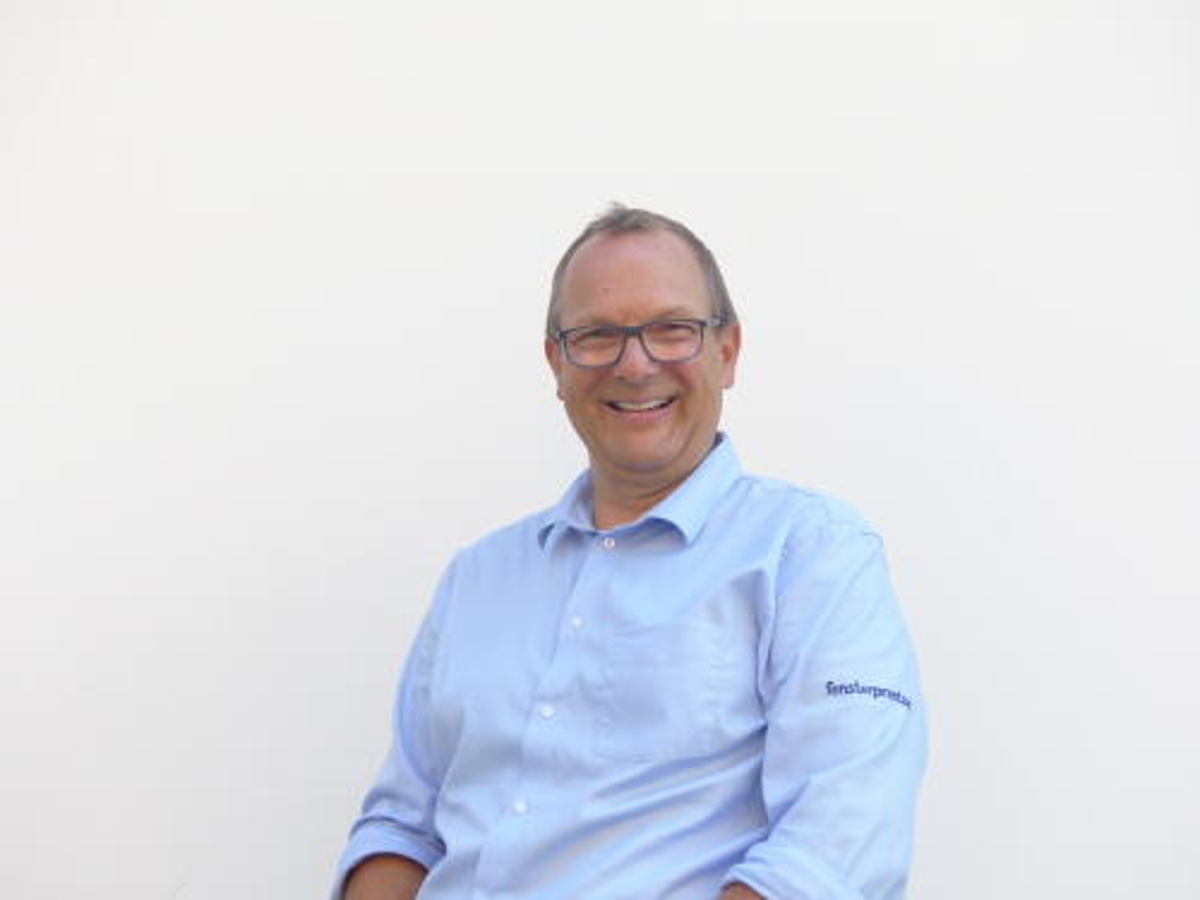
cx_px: 600
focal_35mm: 56
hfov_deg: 34.3
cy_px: 450
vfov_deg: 26.1
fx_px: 1941
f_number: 2.8
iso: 100
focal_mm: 10.1
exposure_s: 1/320
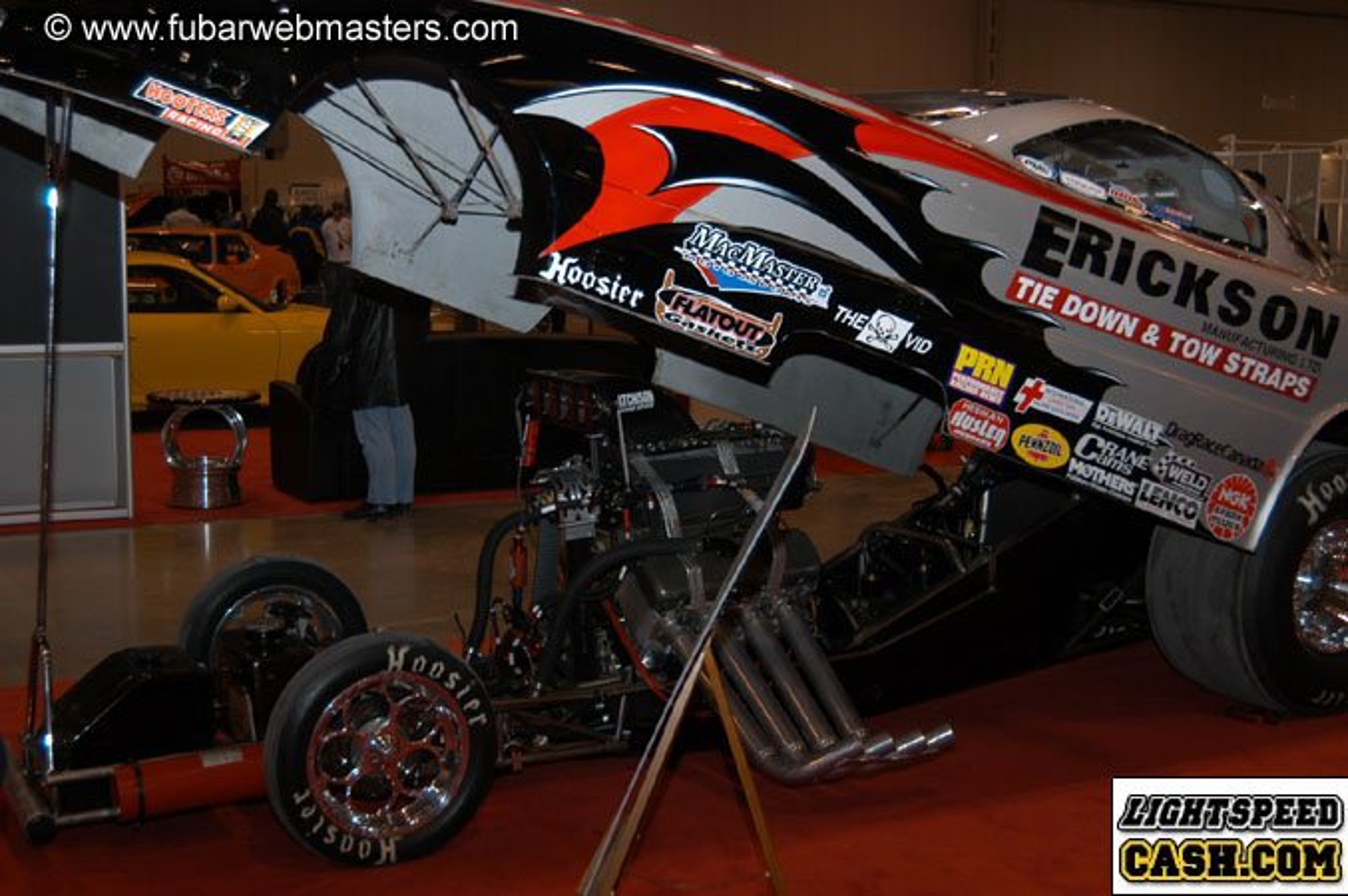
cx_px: 674
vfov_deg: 28.0
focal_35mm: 48
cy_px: 448
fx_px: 1796
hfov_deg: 41.1
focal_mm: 32
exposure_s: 1/60
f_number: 5
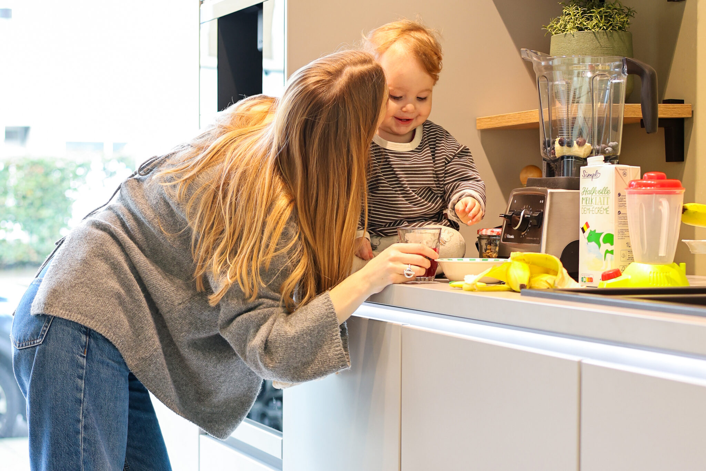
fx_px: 471
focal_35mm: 24
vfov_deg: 53.1
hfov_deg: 73.7
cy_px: 236
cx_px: 353
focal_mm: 16.6
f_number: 3.6
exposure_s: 1/25
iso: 800
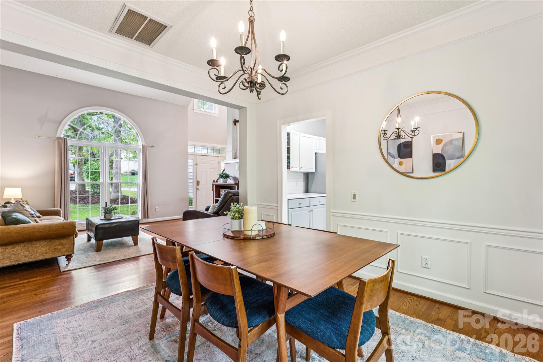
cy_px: 181
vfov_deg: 72.7
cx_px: 272
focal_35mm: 16
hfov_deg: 95.7
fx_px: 246
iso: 100
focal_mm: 16.3
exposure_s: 1
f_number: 9
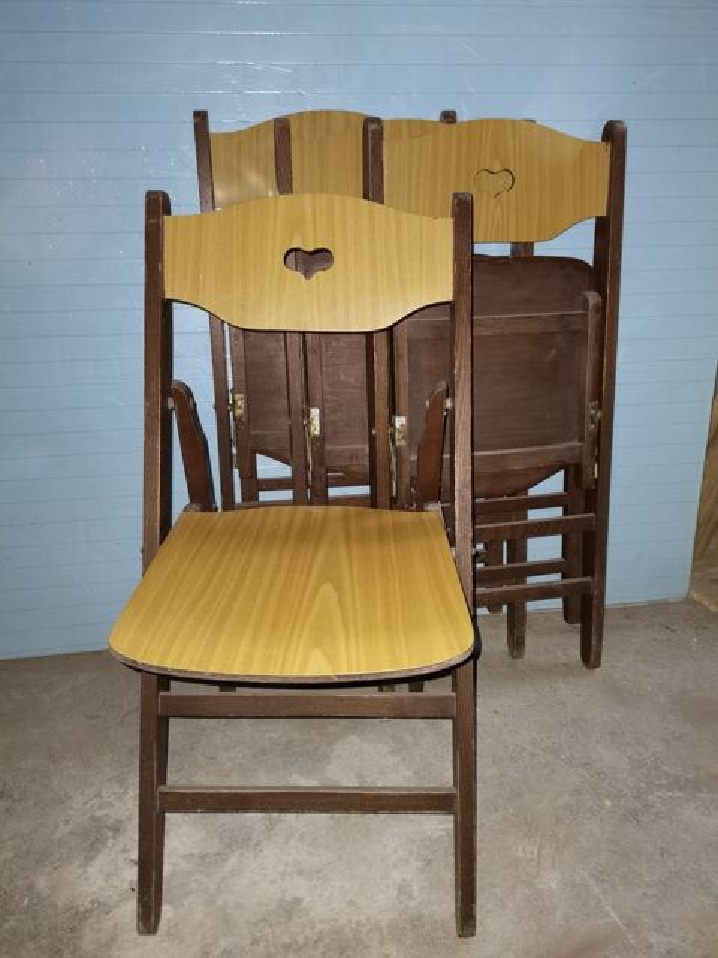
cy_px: 479
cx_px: 359
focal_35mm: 26
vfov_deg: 67.3
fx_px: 719
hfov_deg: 53.1
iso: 640
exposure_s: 1/33.3
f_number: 1.8
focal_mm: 5.58
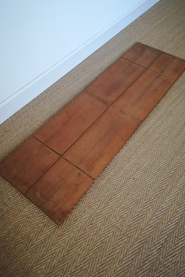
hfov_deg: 46.4
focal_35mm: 28
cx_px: 92
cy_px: 134
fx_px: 216
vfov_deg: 65.5
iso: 800
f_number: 2.2
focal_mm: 3.83
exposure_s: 1/14.3
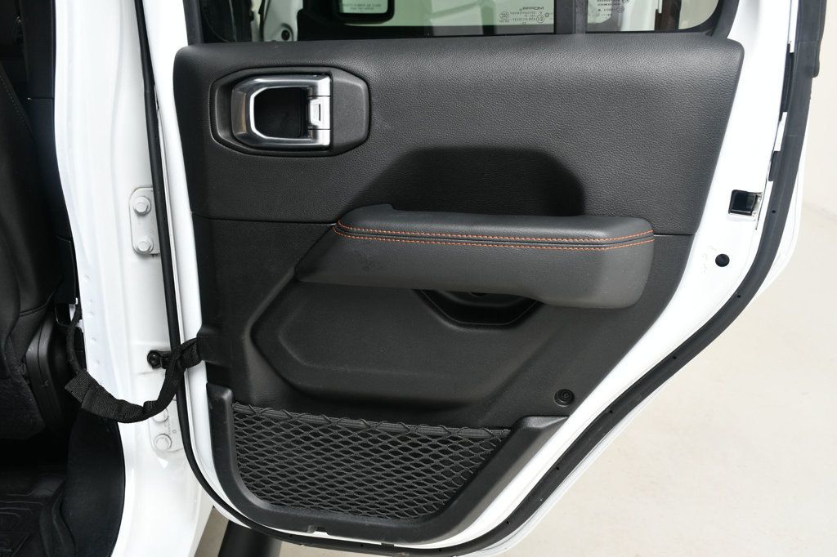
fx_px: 906
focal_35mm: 39
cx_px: 418
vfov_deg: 34.2
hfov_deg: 49.6
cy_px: 278
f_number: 7.1
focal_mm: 26
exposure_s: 1/160
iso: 100
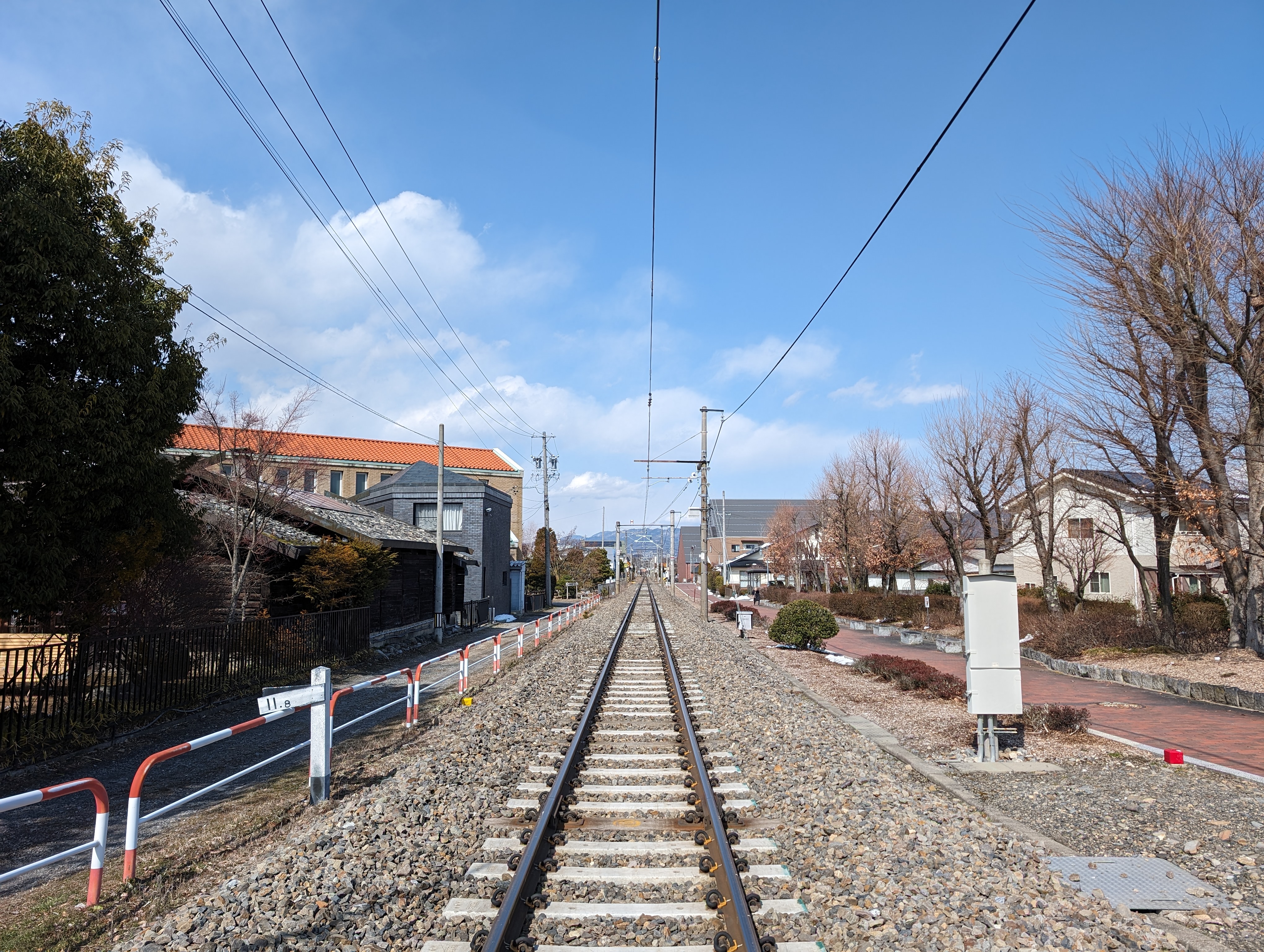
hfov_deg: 71.5
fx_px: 878
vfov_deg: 56.9
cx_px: 632
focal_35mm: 24
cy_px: 476
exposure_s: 1/1250
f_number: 1.68
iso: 22
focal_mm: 6.9
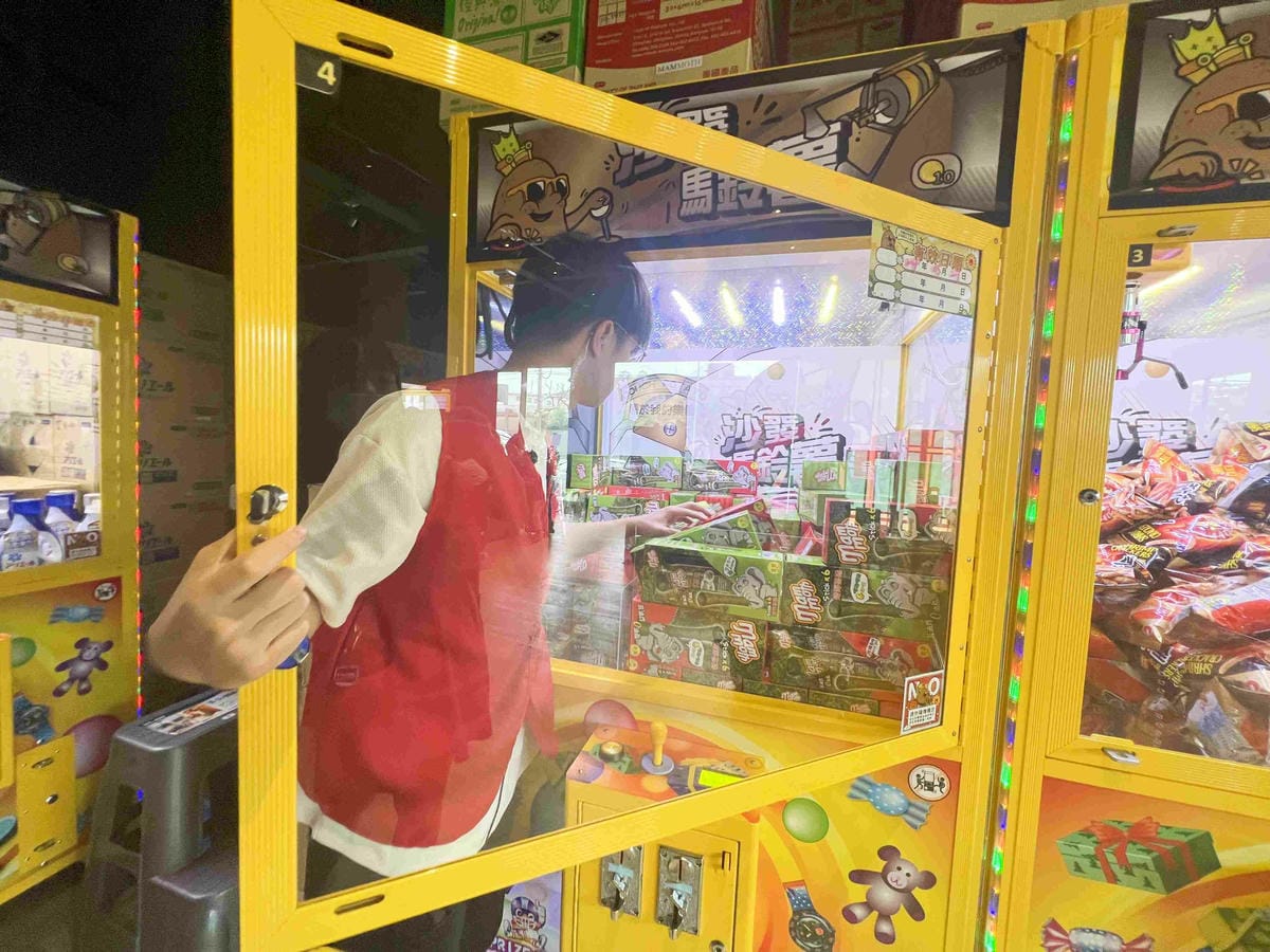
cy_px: 476
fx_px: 477
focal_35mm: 13
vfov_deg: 89.9
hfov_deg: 106.2
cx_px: 635
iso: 125
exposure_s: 1/120
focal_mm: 1.57
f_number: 1.8
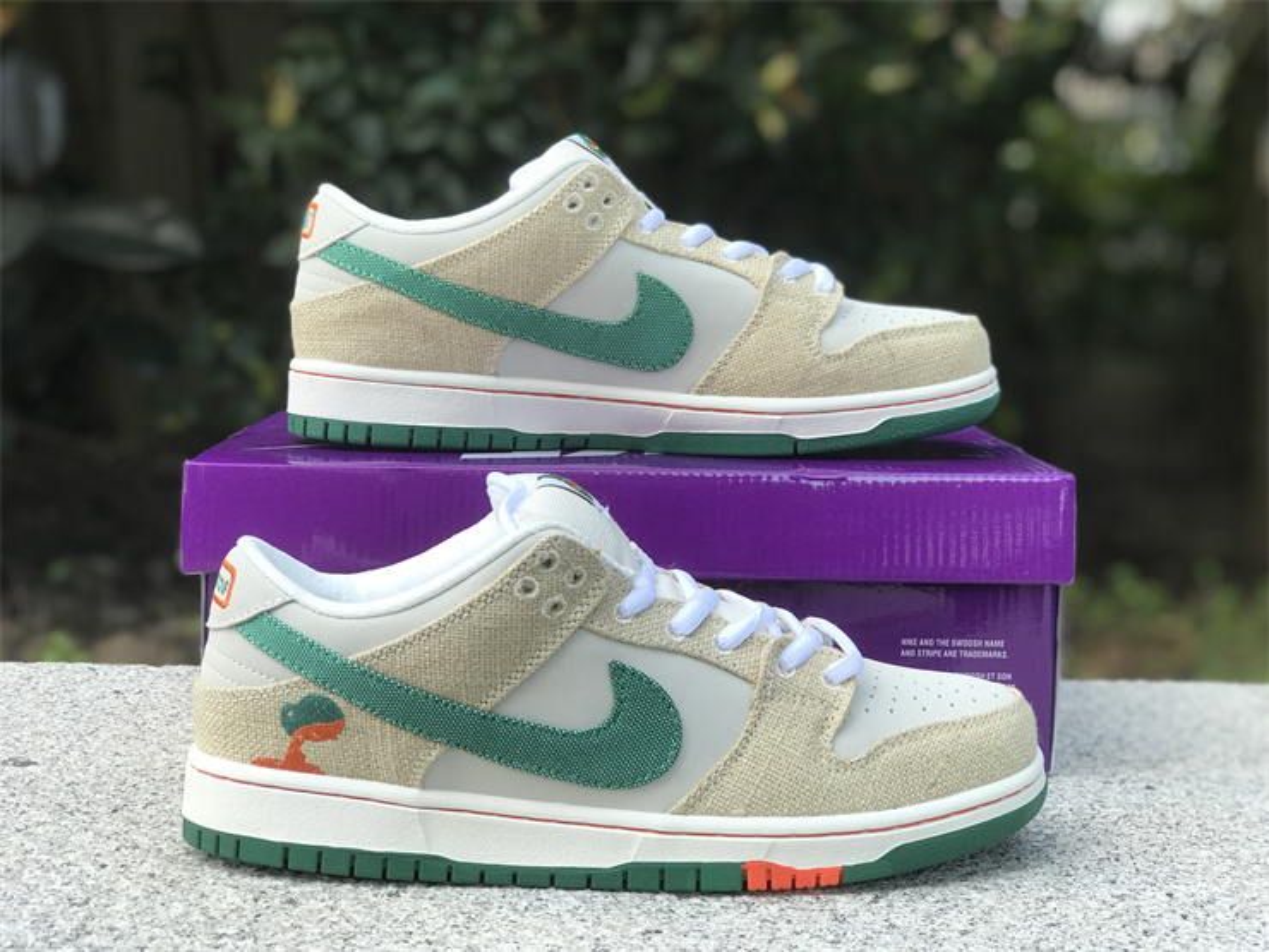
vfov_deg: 25.7
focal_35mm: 57
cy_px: 476
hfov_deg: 33.8
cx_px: 634
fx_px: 2090
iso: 25
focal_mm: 6.6
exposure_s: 1/100
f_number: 2.8
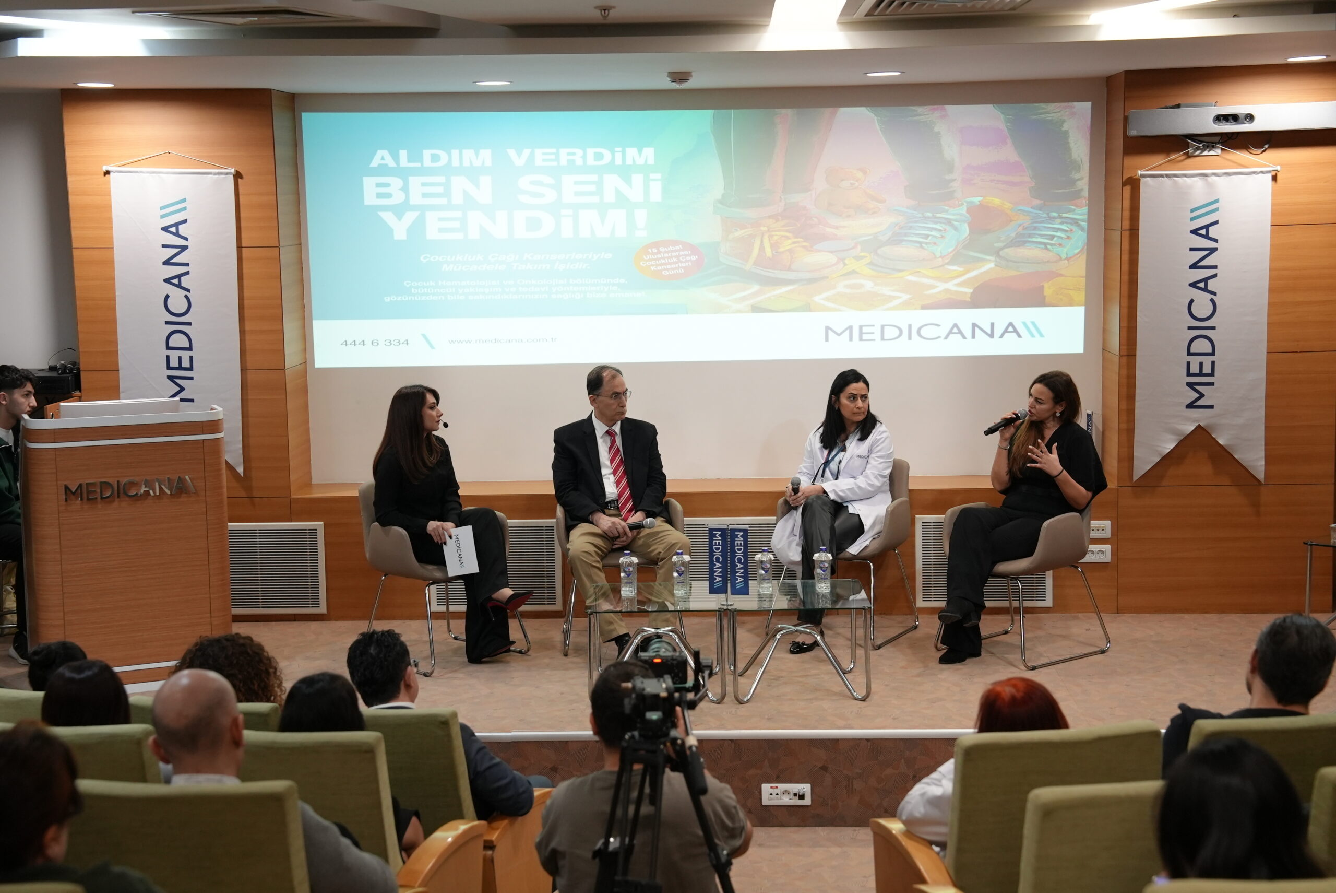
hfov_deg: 38.2
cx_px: 668
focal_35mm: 52
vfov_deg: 26.0
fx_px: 1931
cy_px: 446
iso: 2500
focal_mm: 52
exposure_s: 1/160
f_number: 4
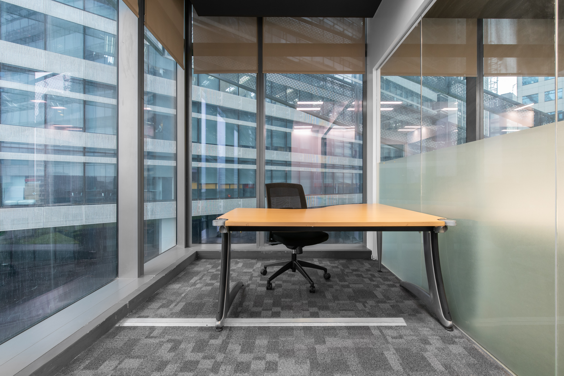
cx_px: 282
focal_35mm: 15
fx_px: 235
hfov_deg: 100.4
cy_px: 188
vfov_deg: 77.4
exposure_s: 1/3
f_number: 9
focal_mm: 15
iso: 400
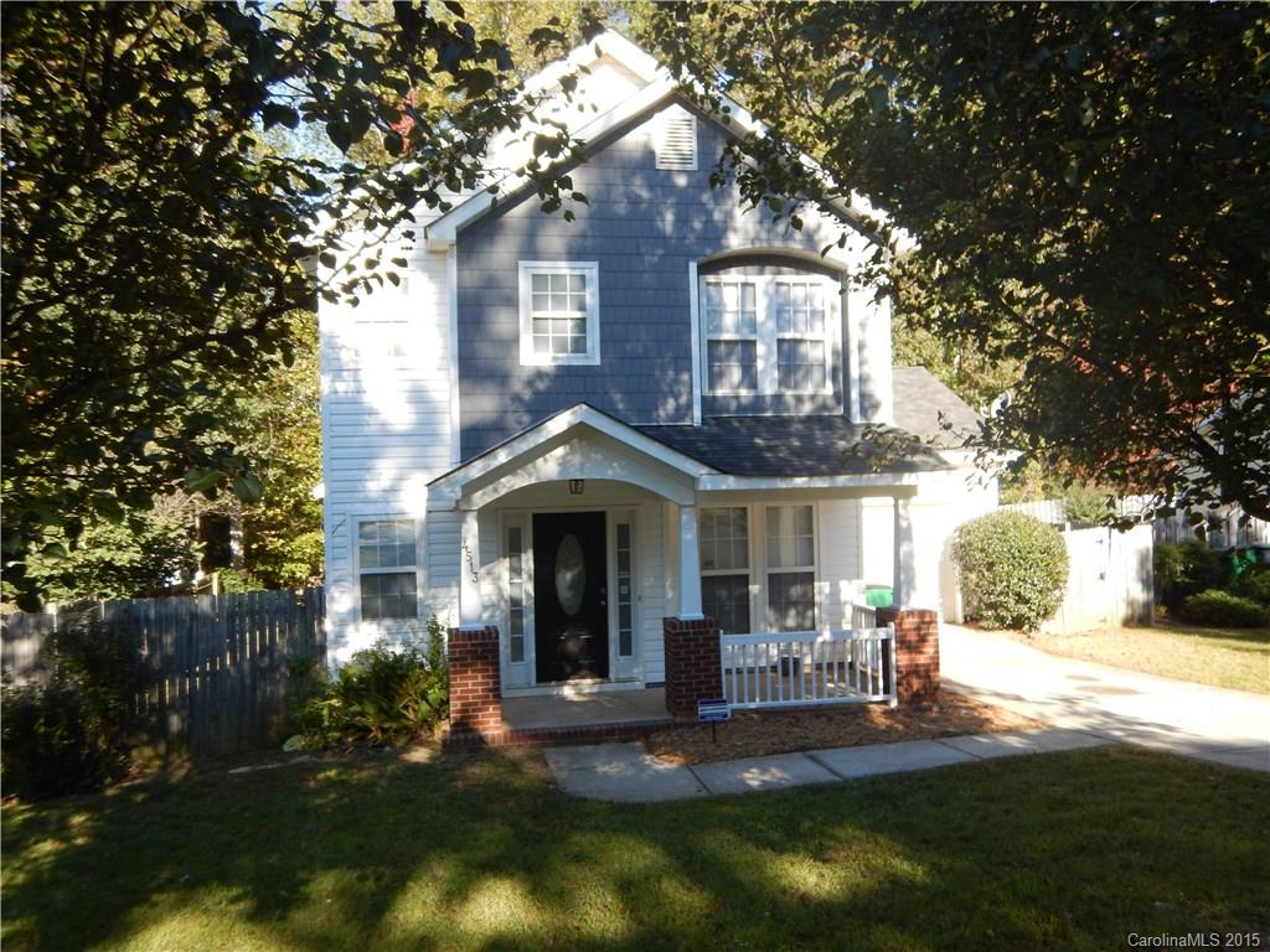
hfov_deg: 61.7
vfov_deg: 48.2
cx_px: 635
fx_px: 1064
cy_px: 476
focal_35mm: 29
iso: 125
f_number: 2.8
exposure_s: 1/400
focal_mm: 5.1
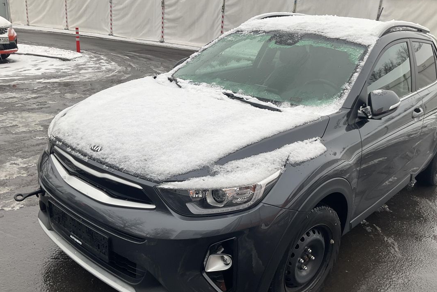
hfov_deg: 55.8
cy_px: 169
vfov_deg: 38.8
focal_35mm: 34
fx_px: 413
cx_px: 230
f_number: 1.8
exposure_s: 1/122
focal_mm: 3
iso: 16
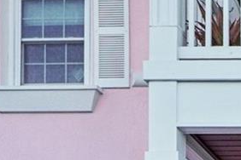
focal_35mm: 85
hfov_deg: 18.4
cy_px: 165
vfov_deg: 15.7
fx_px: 569
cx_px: 443
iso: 100
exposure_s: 1/125
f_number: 8
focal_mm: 10
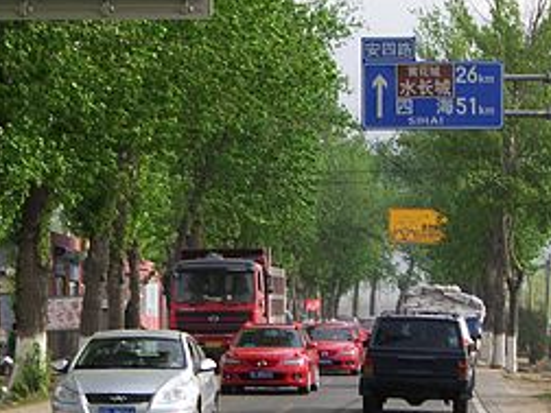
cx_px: 345
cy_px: 203
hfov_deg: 10.9
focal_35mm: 181
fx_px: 2881
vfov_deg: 8.2
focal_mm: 18.6
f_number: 5.2
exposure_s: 1/400
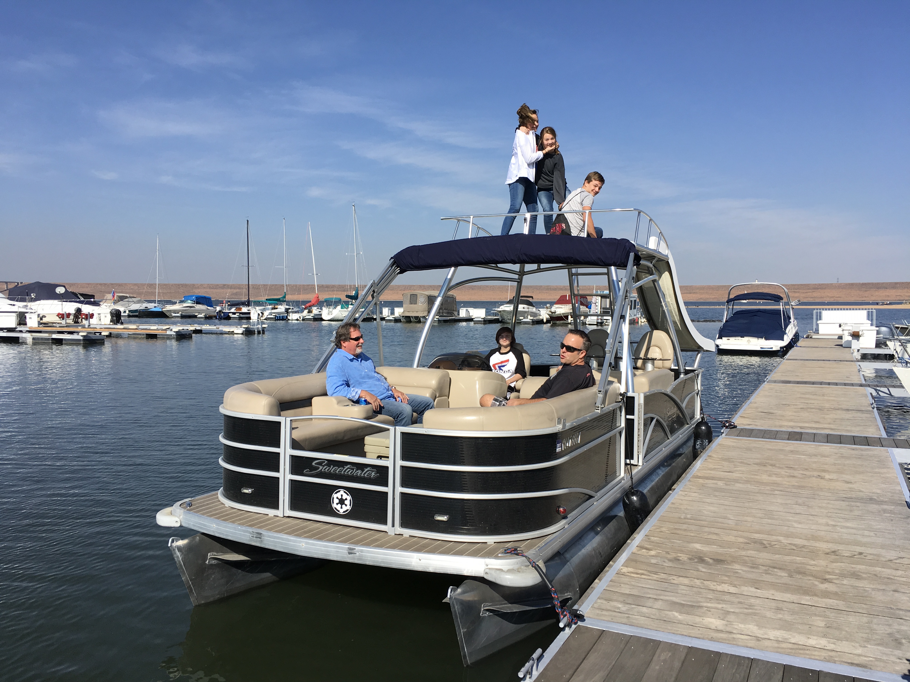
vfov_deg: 48.2
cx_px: 455
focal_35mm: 29
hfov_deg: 61.7
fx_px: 762
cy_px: 341
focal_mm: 4.15
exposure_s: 1/2079
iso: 25
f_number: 2.2
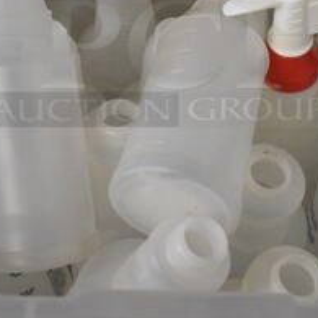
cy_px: 41
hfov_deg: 24.0
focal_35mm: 72
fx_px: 748
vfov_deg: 23.4
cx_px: 160
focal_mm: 18
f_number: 3.5
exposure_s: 1/125
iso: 1100
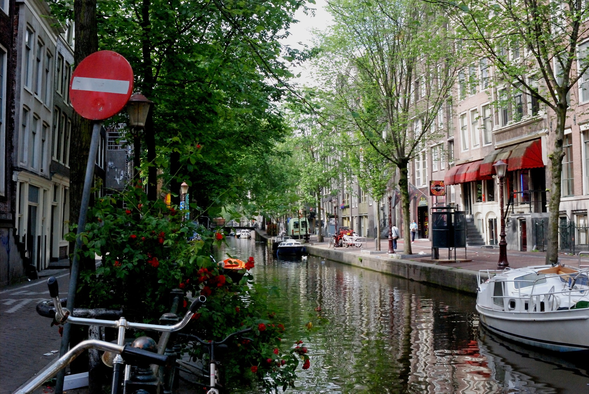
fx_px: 688
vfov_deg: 32.0
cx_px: 294
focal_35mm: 42
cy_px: 197
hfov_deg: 46.4
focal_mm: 28
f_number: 16
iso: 1600
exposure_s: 1/125
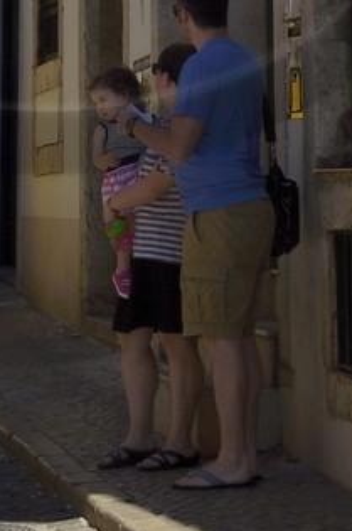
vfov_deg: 10.2
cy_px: -352
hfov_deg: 7.1
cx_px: 47
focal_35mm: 193
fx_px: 2840
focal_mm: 38
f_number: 14
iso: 200
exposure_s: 1/320
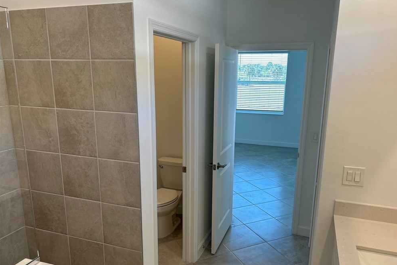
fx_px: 309
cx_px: 204
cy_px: 146
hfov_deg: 65.5
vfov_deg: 46.3
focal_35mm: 28
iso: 64
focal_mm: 5.7
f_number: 1.5
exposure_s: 1/142
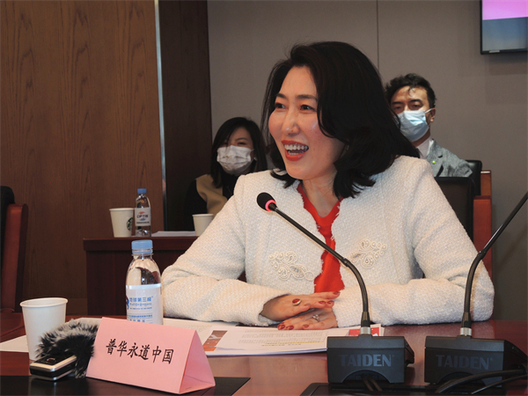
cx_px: 264
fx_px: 1007
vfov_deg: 22.3
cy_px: 198
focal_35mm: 66
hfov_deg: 29.4
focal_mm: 14.1
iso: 200
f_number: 3.2
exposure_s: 1/50
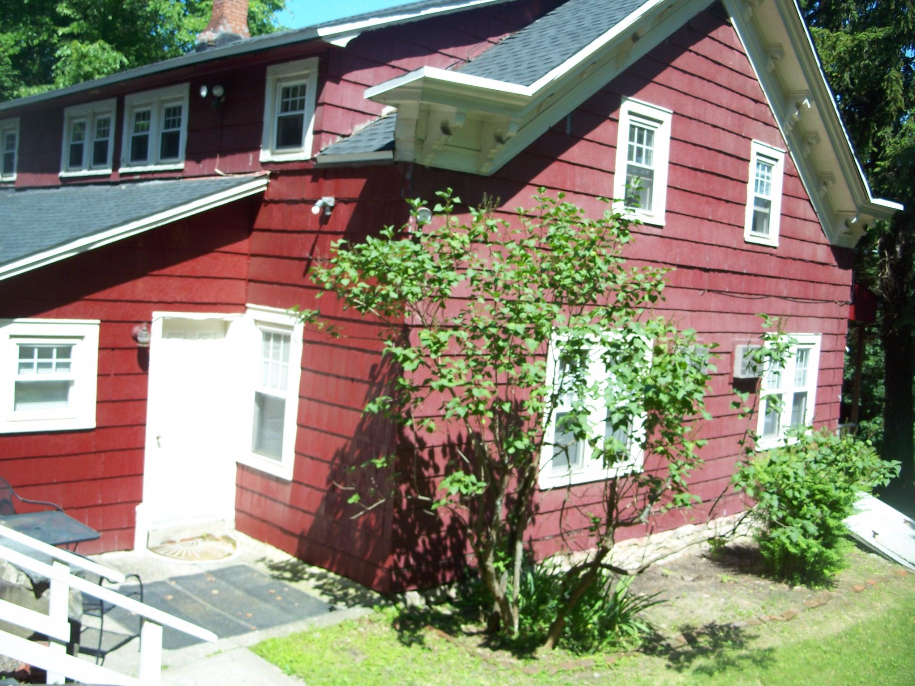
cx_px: 458
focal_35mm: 37
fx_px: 978
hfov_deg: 50.1
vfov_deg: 38.7
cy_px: 343
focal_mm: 7.8
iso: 64
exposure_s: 1/320
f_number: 2.8
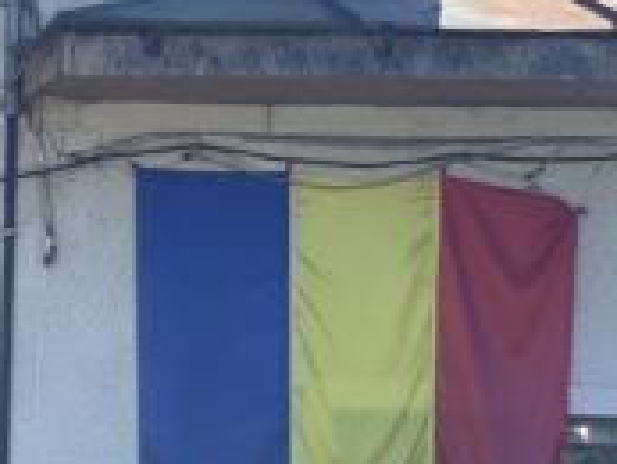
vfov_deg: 6.6
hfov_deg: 8.4
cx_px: -556
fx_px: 4013
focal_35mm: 225
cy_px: 480
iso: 16
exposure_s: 1/363
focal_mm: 6
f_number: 2.4
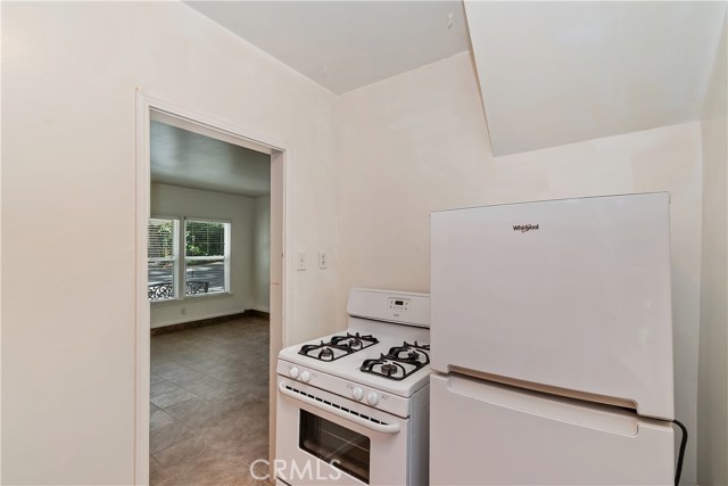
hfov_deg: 100.4
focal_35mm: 15
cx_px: 364
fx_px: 303
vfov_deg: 77.4
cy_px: 243
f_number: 8
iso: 400
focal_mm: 10
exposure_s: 1/30
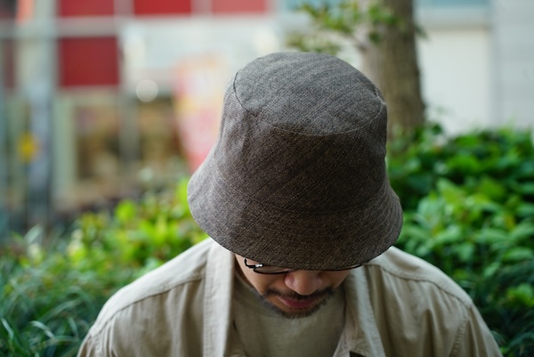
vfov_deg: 13.1
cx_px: 267
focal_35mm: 105
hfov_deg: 19.4
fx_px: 1559
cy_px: 178
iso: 250
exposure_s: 1/125
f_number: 4
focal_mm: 105
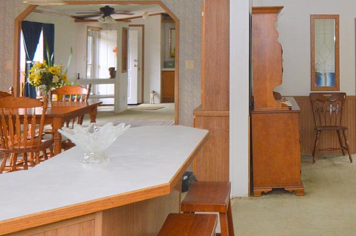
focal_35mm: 47
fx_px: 464
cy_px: -7
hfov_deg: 40.4
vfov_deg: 26.8
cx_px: 280
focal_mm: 10
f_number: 4.5
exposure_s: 1/80
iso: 400
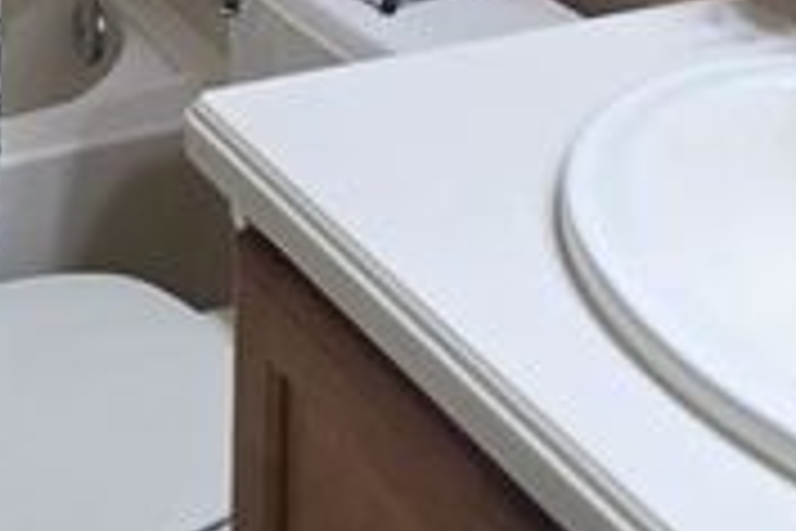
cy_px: -576
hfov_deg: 20.9
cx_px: 38
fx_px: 2100
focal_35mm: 95
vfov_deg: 12.5
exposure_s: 1/120
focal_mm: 6.3
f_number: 1.7
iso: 250
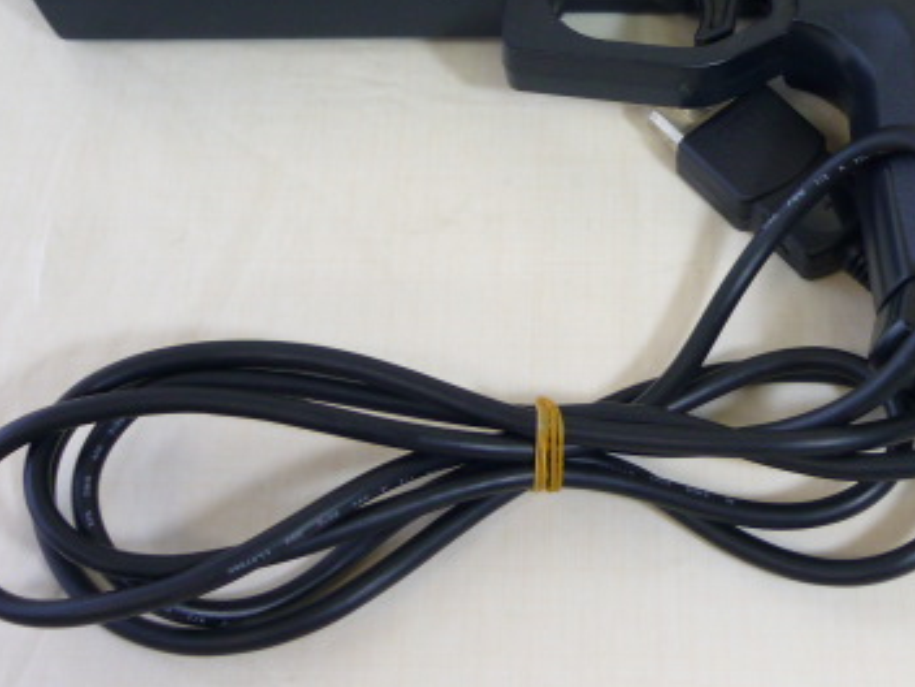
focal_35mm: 60
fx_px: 1586
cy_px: 172
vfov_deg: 24.2
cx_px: 522
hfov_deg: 32.1
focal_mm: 5.5
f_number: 2.8
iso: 125
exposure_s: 1/30
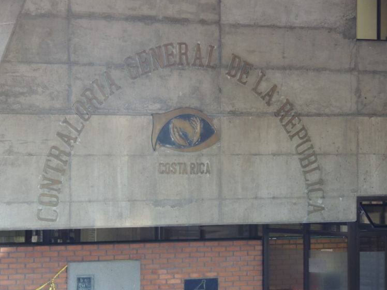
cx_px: 190
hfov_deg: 10.4
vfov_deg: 7.8
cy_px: 145
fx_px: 2124
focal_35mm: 190
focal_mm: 33
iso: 720
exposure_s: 1/30
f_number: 4.6
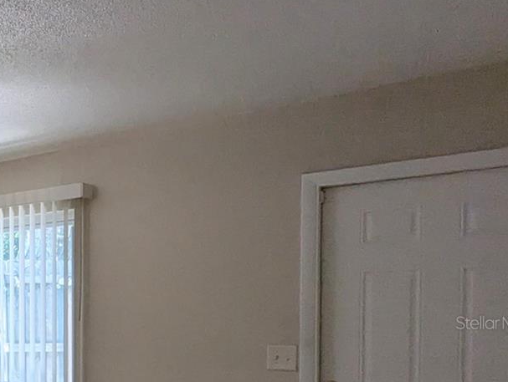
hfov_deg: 34.0
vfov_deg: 33.1
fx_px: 617
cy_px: 323
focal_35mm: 42
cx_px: -132
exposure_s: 1/120
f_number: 2.2
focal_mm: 2.35
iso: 180
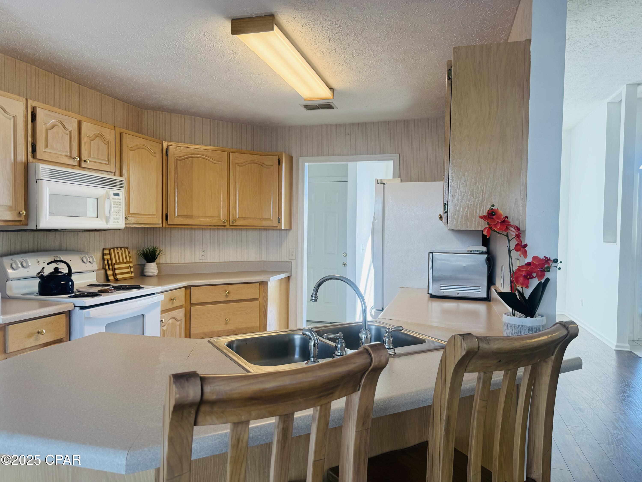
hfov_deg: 71.6
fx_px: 445
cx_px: 321
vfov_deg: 56.8
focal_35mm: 24
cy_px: 241
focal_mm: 6.76
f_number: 1.78
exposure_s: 1/120
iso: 64
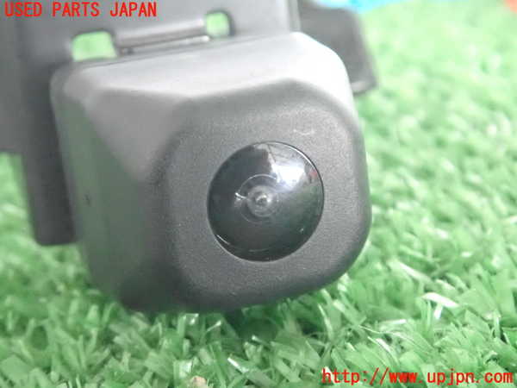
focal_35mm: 30
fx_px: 448
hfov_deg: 60.0
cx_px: 258
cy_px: 194
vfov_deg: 46.8
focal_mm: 5.4
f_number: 4.9
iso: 5000
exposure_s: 1/50
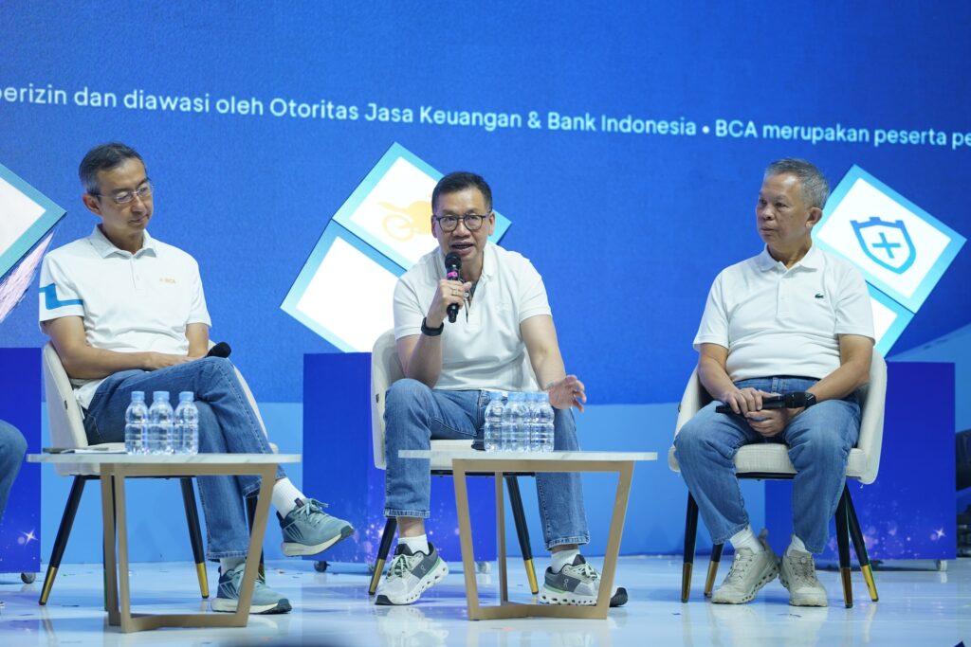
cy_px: 324
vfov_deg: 9.8
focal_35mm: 140
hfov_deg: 14.7
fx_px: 3776
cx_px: 486
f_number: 4
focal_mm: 140
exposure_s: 1/160
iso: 640
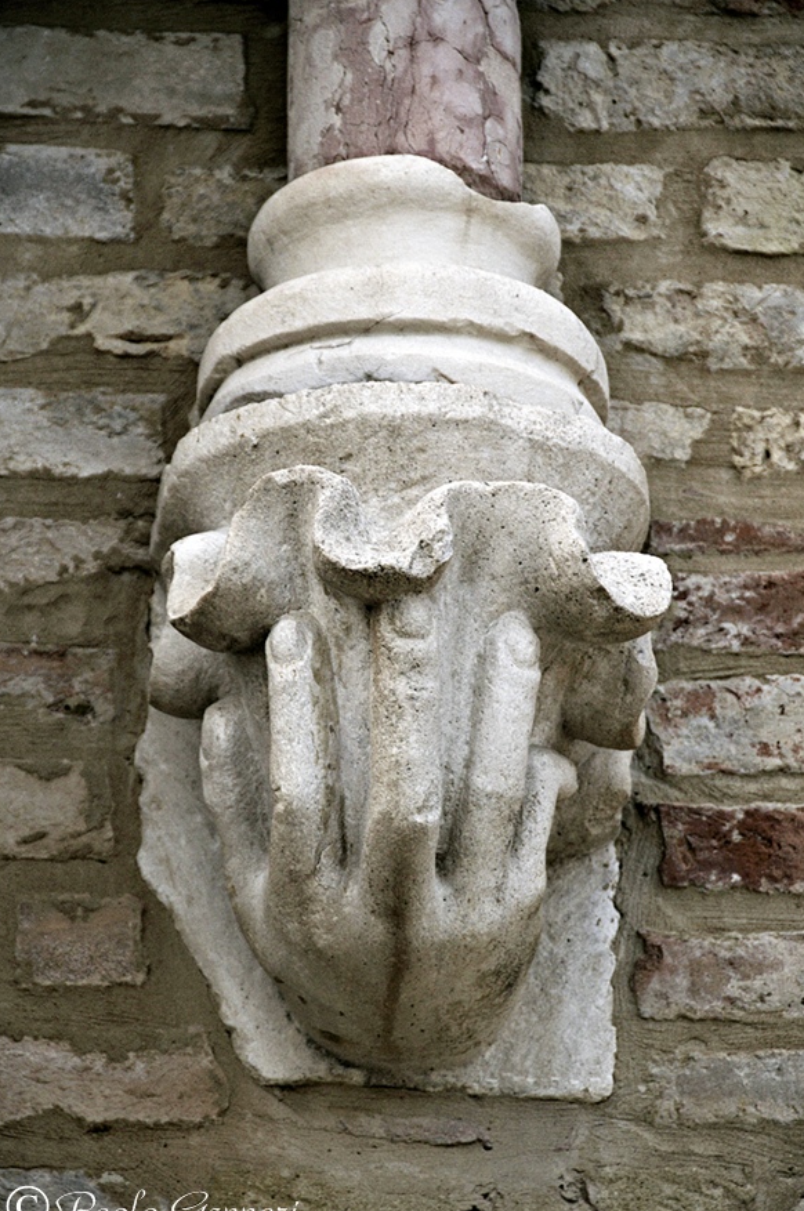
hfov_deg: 5.9
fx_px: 7762
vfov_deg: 8.9
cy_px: 613
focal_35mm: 231
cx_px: 406
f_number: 5.6
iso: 200
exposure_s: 1/800
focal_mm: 150
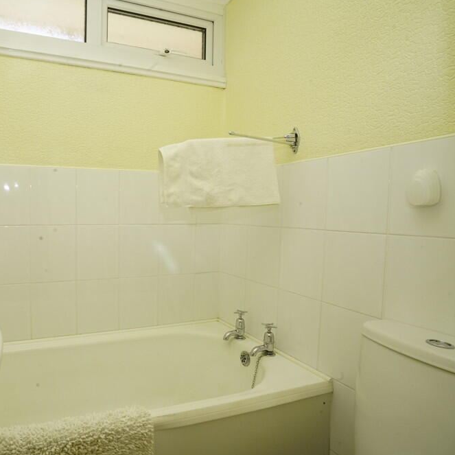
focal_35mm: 21
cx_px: 119
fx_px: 312
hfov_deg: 67.9
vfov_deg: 72.1
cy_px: 228
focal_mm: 16
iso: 1600
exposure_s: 1/60
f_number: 16
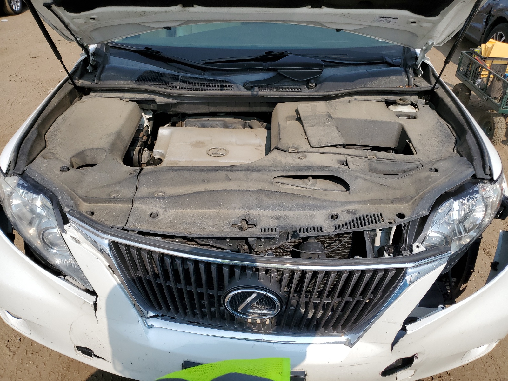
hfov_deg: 67.3
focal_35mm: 26
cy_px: 190
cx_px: 254
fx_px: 382
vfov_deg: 53.1
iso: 50
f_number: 1.5
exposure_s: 1/3333
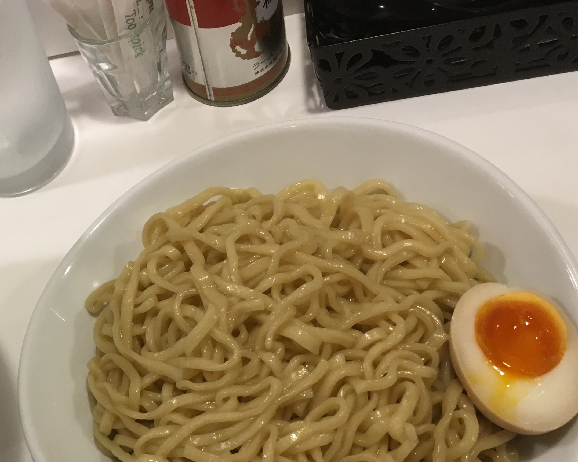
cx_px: 88
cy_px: 392
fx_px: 907
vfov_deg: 27.8
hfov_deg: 33.9
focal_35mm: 53
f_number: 2.2
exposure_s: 1/30
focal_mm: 4.15
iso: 64
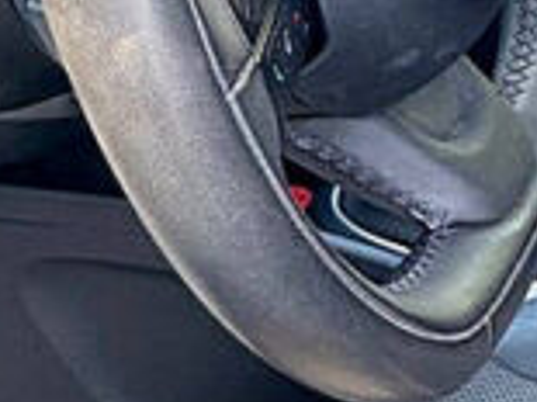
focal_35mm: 134
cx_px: 14
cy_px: -156
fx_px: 2077
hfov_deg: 14.5
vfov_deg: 10.7
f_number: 1.8
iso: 50
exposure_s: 1/121
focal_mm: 4.25
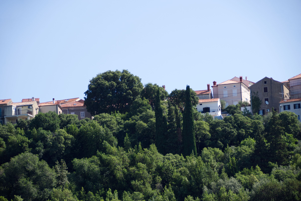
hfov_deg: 11.4
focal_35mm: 180
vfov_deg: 7.6
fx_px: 1505
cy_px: 100
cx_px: 150
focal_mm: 120
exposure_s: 1/400
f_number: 6.3
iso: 100
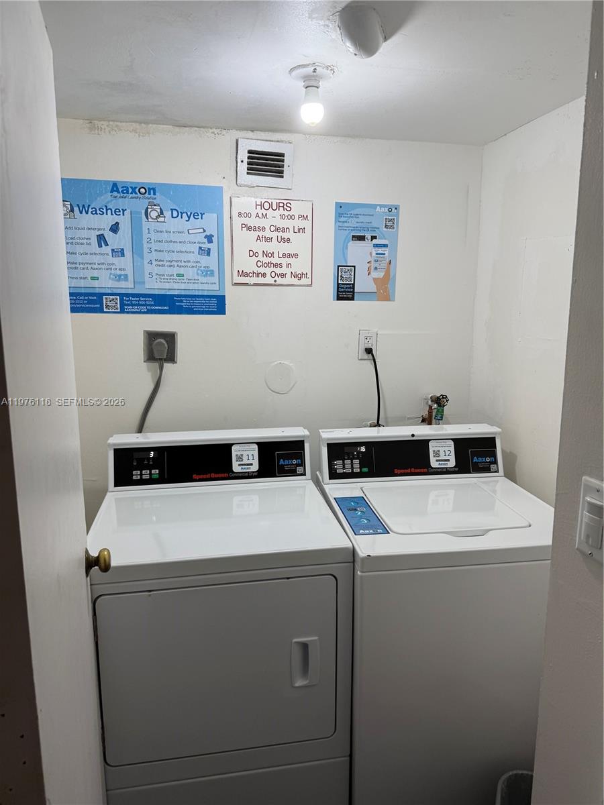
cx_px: 302
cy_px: 402
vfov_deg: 71.6
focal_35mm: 24
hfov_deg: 56.8
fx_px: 558
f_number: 1.78
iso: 80
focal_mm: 6.76
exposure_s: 1/120
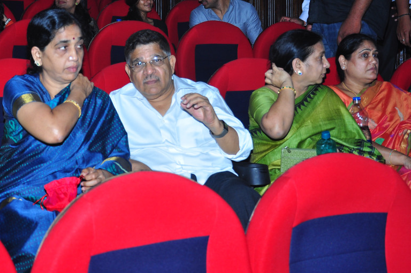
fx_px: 775
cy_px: 92
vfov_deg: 19.9
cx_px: 170
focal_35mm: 68
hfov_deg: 29.6
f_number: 5.6
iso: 320
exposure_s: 1/125
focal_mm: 34
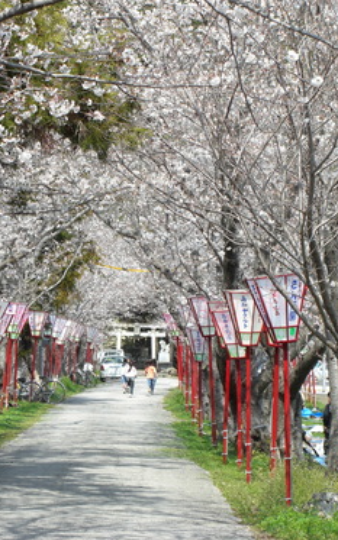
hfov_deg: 8.1
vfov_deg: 12.9
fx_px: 2389
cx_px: 99
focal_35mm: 162
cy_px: 270
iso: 80
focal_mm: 23.7
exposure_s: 1/250
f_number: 5.1
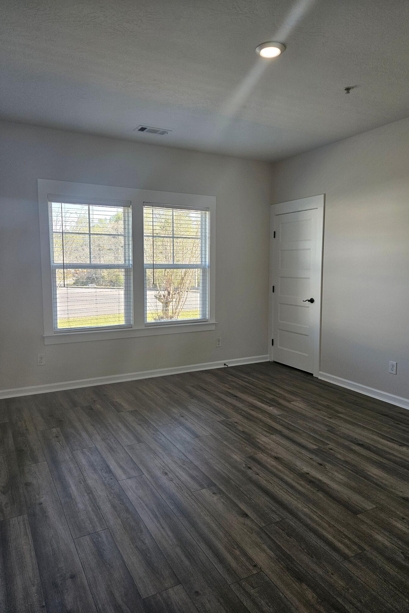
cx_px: 209
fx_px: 409
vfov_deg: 73.7
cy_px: 306
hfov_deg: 53.1
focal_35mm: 24
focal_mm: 5.4
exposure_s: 1/120
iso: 100
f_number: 1.8
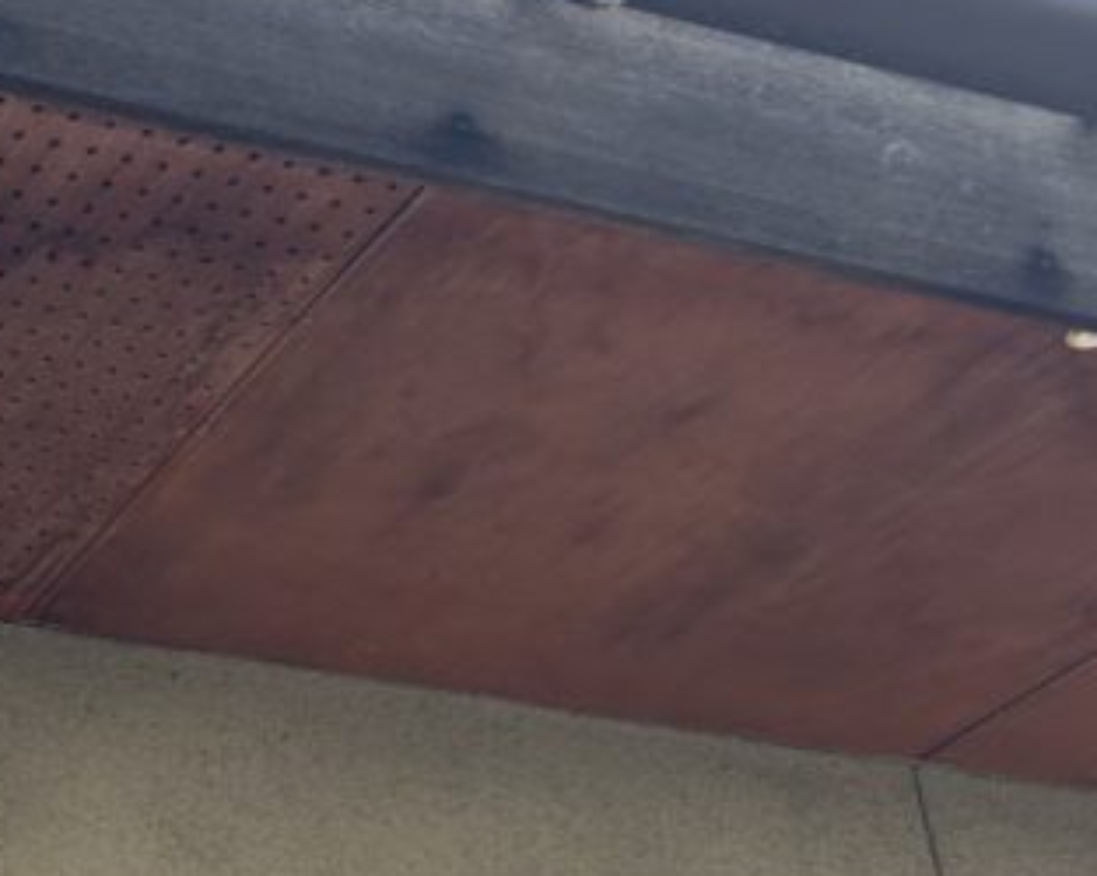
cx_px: -389
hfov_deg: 20.7
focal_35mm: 83
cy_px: 1027
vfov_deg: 17.7
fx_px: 2693
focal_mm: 5.7
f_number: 1.5
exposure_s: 1/1029
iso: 50
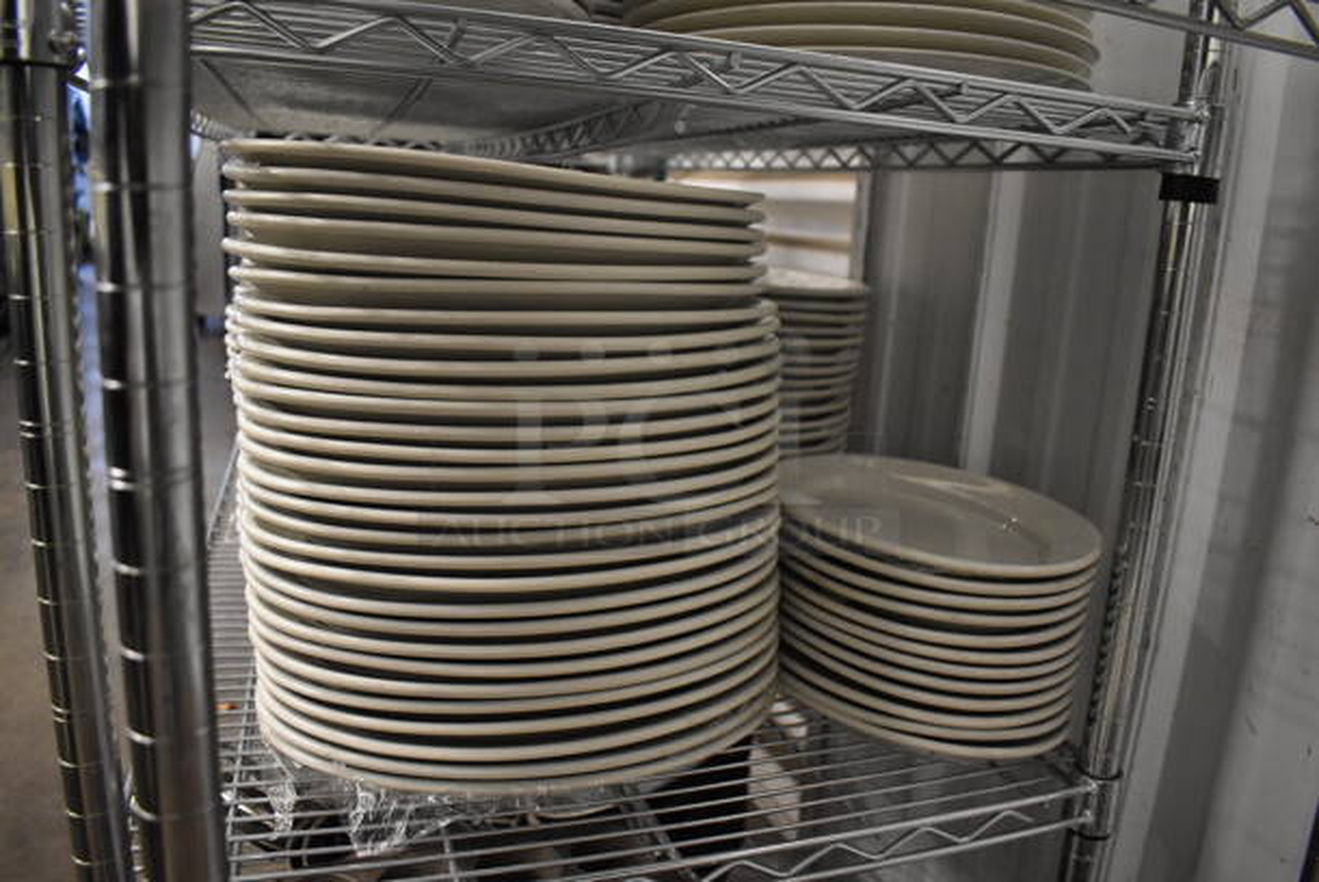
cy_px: 441
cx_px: 660
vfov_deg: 48.0
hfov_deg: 67.3
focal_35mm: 27
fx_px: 990
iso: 3200
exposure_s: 1/125
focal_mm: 18
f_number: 3.5
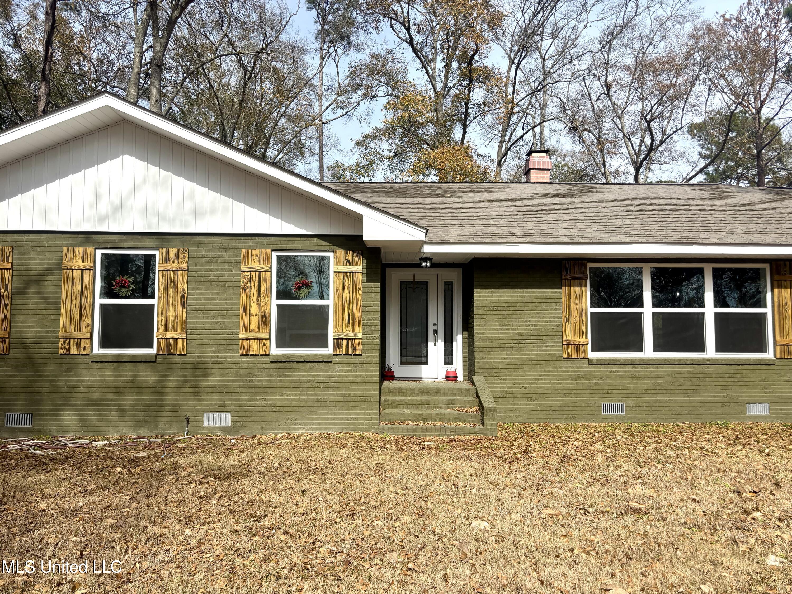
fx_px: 595
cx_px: 396
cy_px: 297
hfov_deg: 67.3
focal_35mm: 26
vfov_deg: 53.1
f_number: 1.6
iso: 50
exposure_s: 1/3106
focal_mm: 5.96
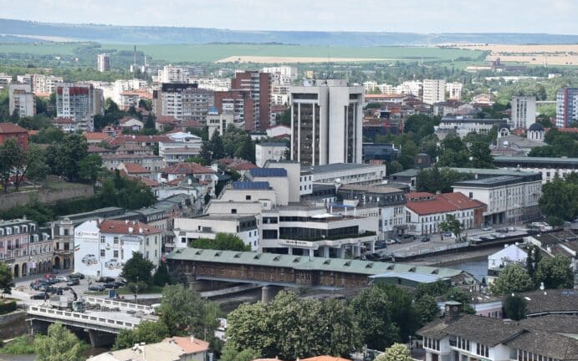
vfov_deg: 11.3
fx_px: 1820
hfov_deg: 18.0
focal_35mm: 116
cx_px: 290
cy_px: 175
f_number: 8
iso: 200
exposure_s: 1/250
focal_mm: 75
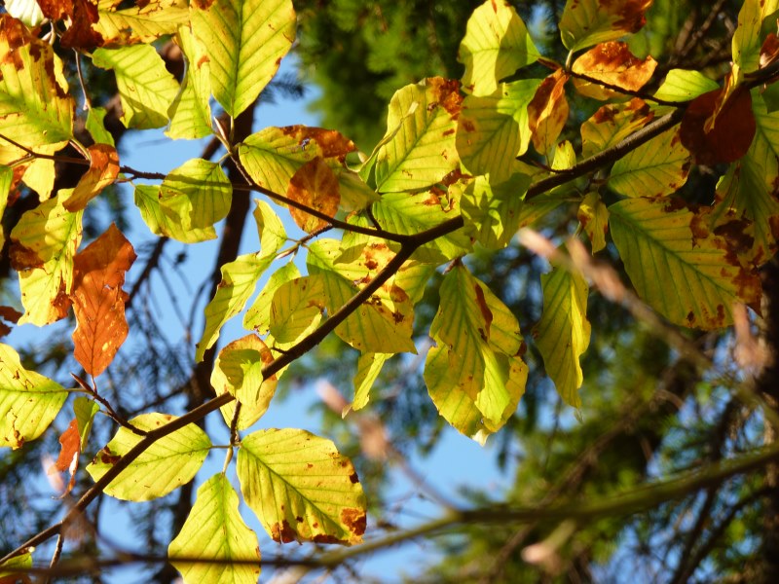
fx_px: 4883
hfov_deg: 9.1
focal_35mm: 217
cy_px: 292
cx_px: 390
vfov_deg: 6.8
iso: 80
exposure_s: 1/125
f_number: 4
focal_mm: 38.5
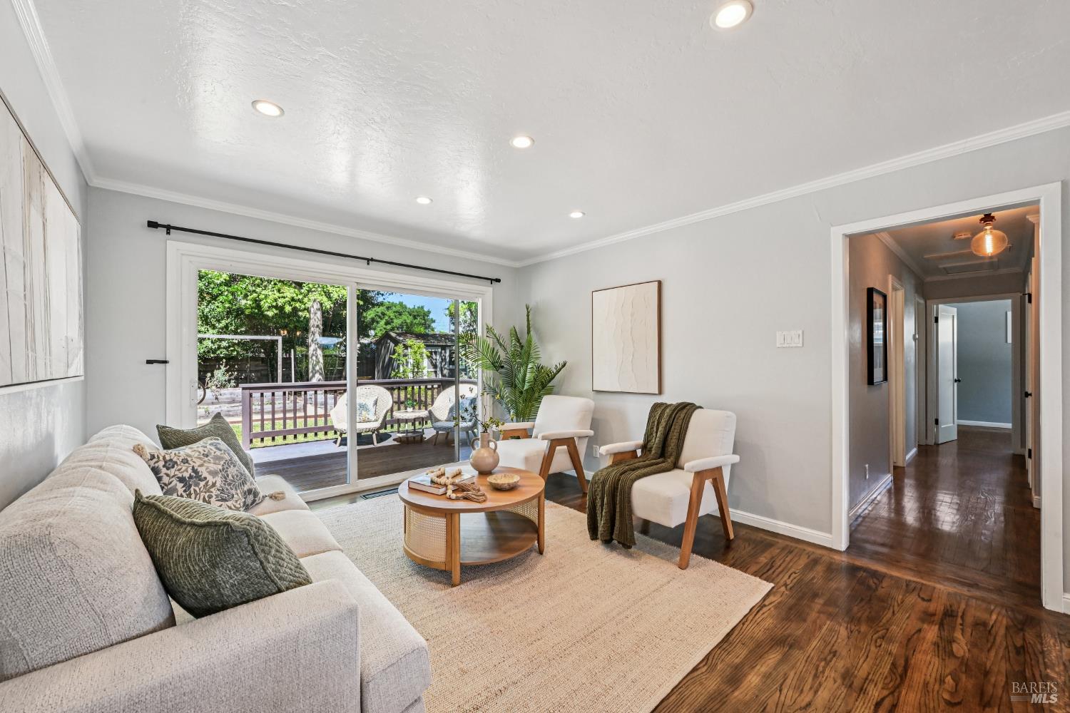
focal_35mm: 14
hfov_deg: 104.3
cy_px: 356
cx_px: 535
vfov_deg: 81.2
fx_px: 416
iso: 1600
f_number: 13
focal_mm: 14
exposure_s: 1/60
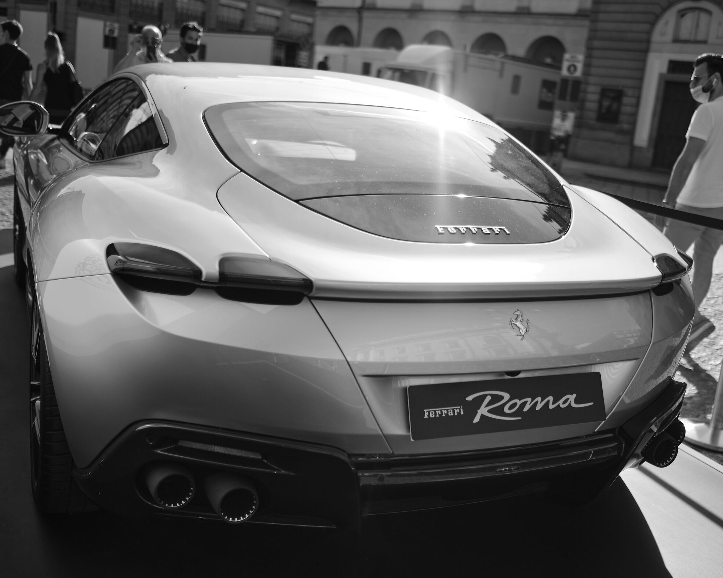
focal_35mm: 40
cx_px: 405
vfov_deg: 37.3
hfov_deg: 45.7
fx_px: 856
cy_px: 292
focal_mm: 23
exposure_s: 1/6000
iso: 200
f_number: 1.4
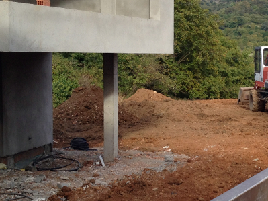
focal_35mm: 79
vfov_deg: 18.6
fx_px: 611
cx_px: 242
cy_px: 120
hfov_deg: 24.0
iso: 50
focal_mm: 4.28
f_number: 2.4
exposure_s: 1/497
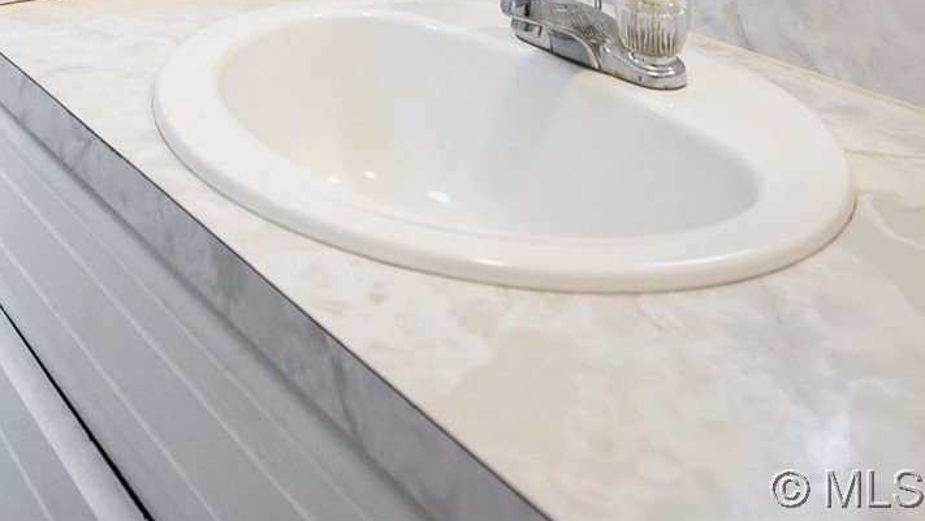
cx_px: 200
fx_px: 1030
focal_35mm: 42
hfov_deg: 46.1
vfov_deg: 21.6
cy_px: -343
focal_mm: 14
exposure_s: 1/100
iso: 640
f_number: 4
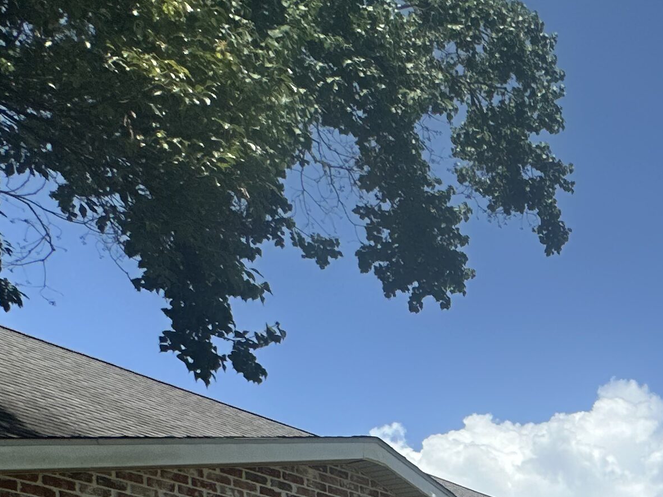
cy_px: 716
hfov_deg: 29.4
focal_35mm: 48
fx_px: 919
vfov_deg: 24.5
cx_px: 919
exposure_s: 1/2353
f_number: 2.2
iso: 50
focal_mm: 2.22
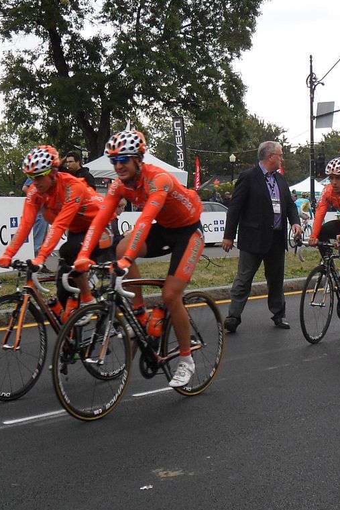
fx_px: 694
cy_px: 256
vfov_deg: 40.4
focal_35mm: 49
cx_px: 284
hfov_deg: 26.8
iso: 80
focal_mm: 6.3
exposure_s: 1/180
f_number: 3
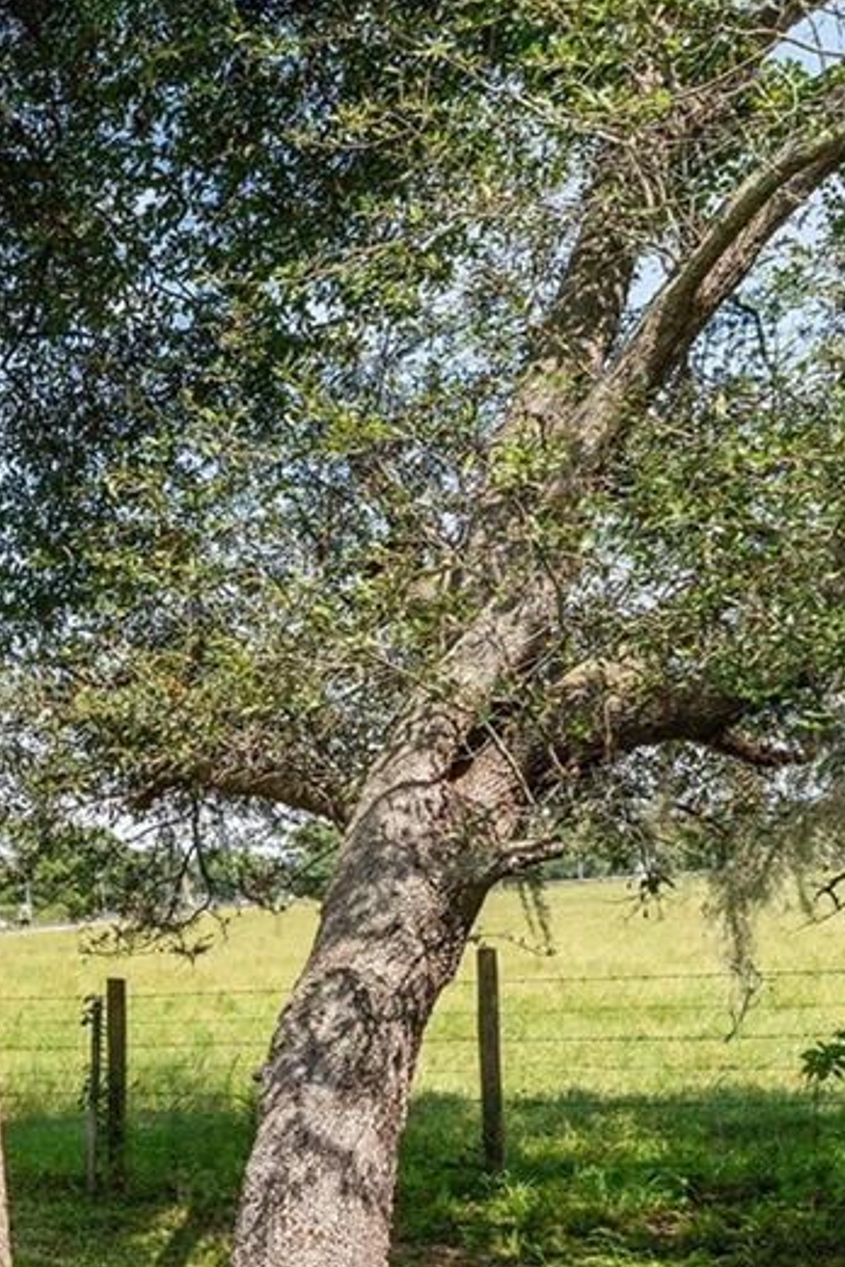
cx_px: -583
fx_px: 1725
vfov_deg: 38.9
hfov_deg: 20.9
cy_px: 1007
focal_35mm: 49
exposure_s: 1/1250
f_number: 8
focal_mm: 16
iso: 400
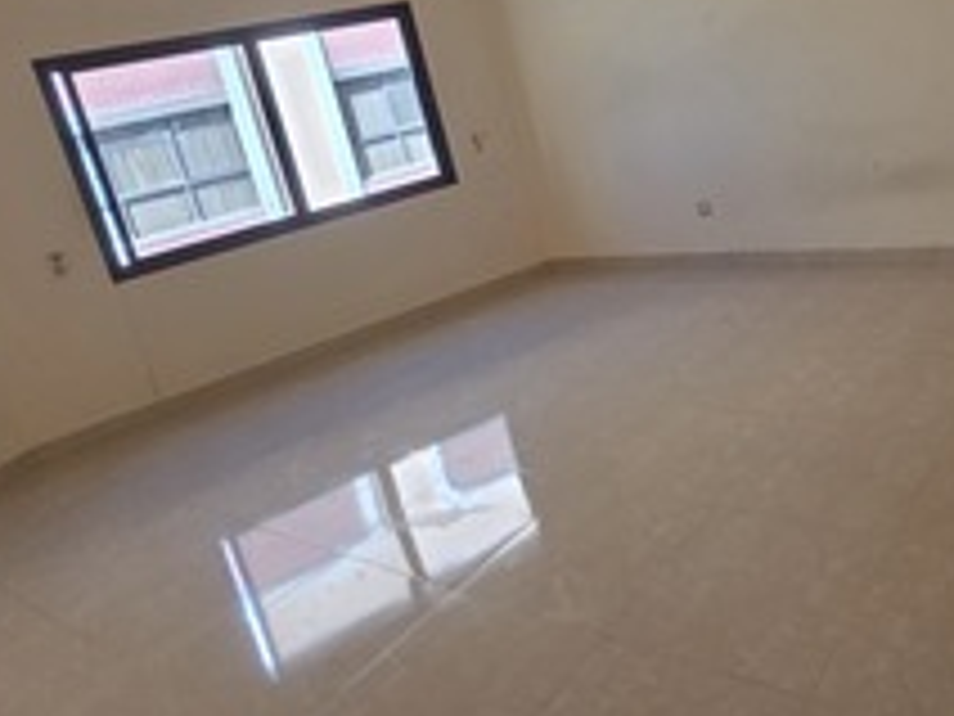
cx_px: 677
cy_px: 200
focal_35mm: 28
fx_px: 772
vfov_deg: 48.3
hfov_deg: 61.0
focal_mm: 2.2
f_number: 1.9
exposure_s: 1/359
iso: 500
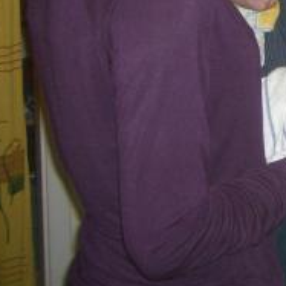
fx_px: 991
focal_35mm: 106
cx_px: 466
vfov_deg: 15.8
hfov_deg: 14.9
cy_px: -52
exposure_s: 1/60
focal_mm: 5.8
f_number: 2.6
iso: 100
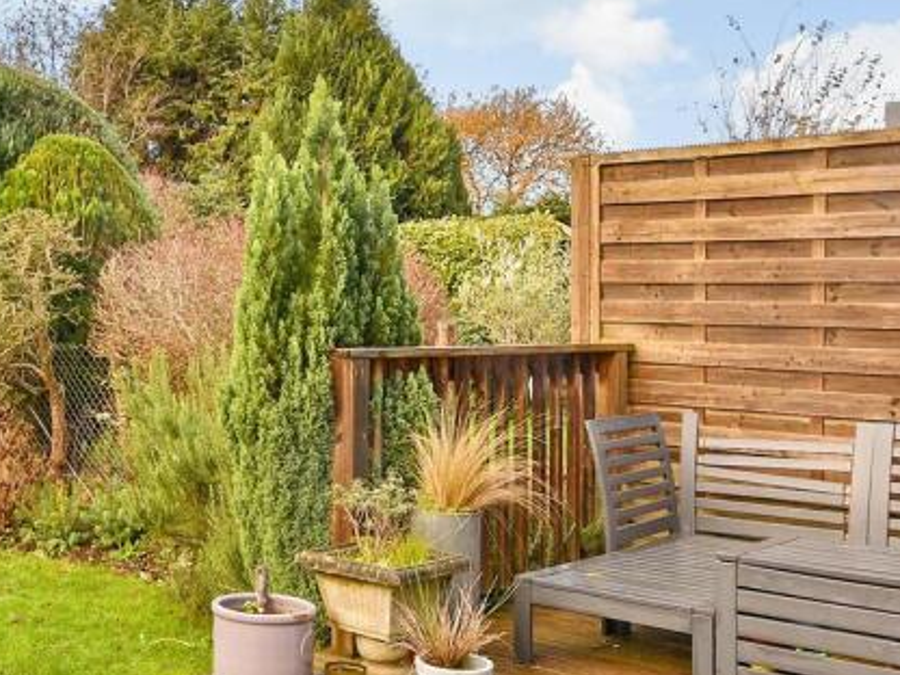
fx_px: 1170
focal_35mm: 45
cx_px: 104
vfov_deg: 32.2
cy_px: 321
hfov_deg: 39.3
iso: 160
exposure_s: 1/50
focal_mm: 13
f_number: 8
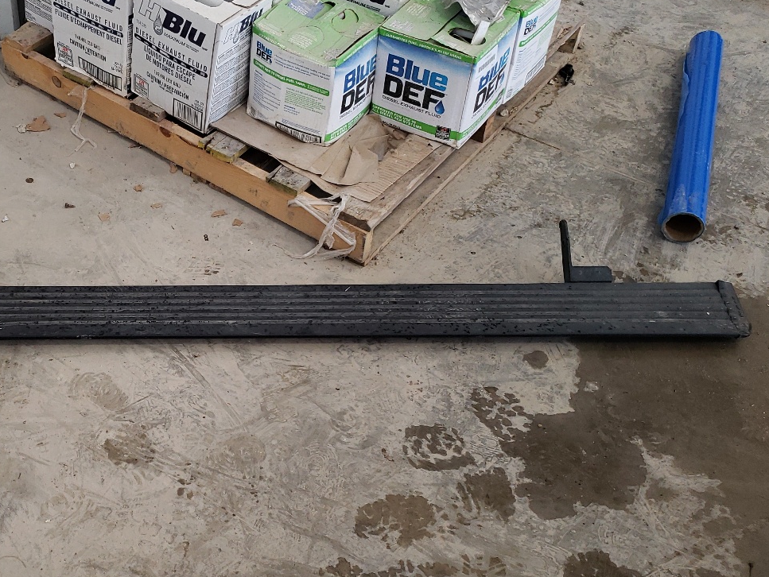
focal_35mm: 43
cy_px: 313
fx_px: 956
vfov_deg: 33.6
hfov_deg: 42.7
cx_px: 205
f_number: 1.5
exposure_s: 1/120
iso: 82
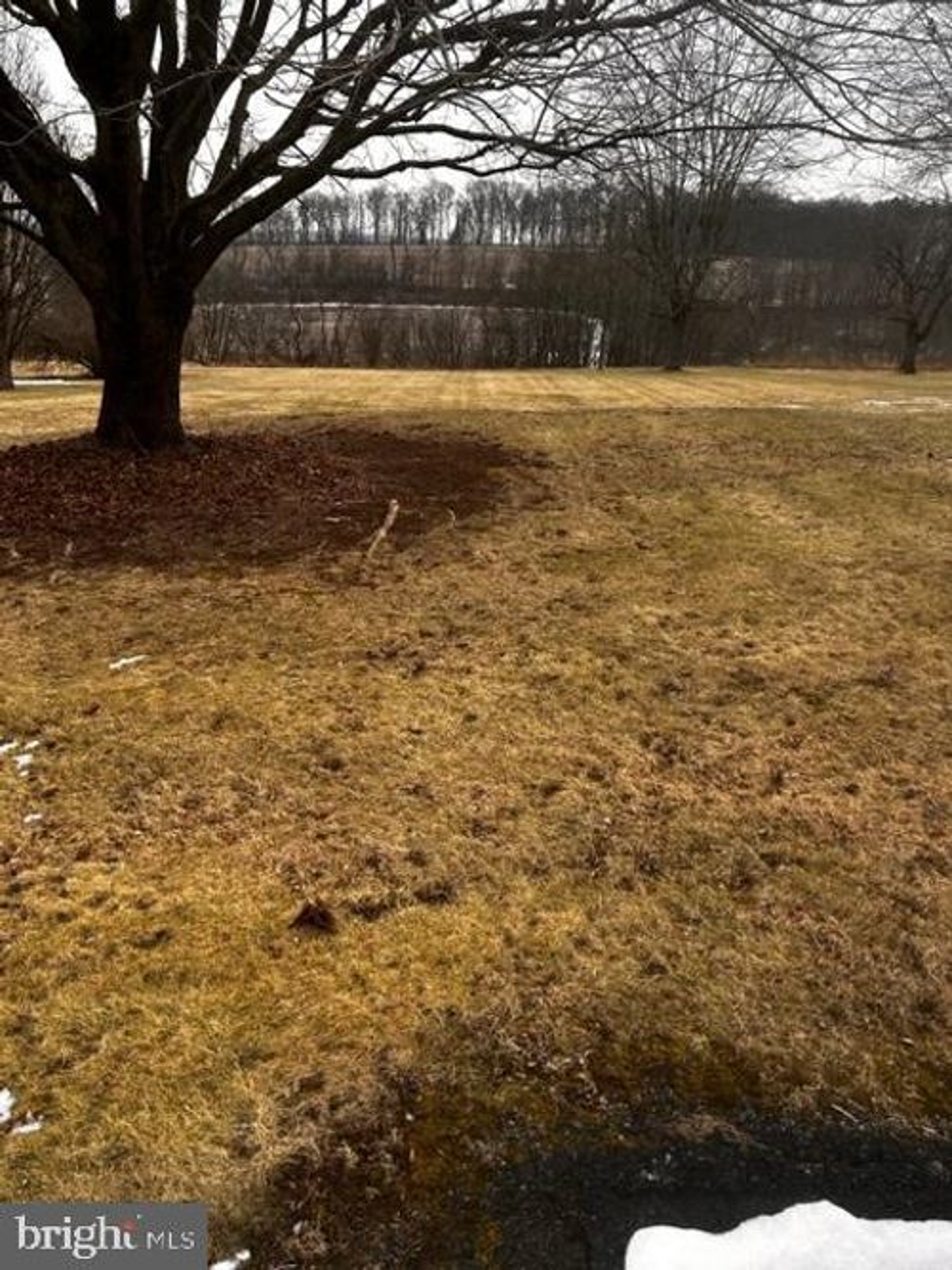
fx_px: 954
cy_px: 635
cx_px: 476
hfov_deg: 53.0
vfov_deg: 67.3
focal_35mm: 26
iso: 50
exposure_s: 1/1029
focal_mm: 5.7
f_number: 1.5
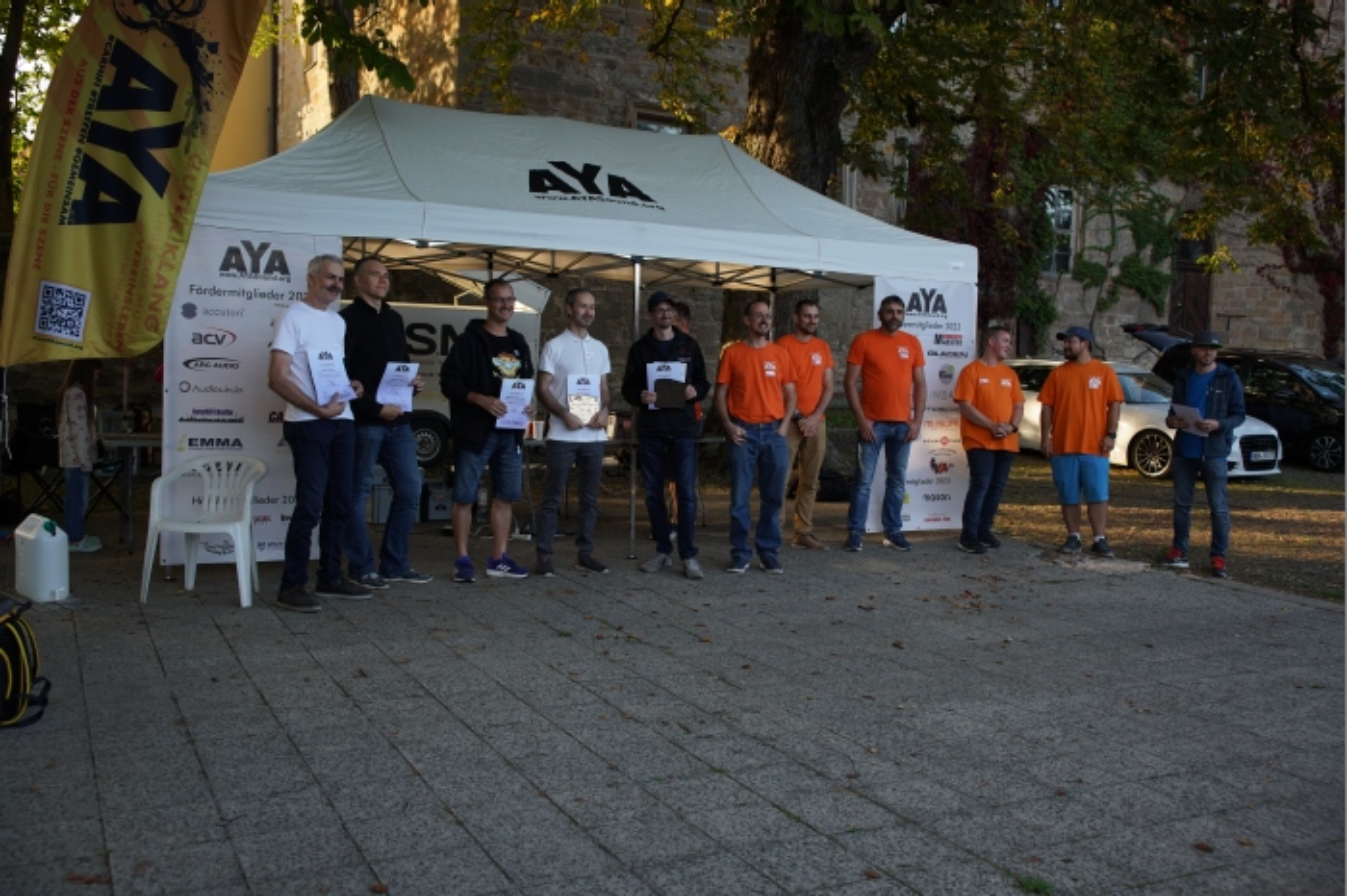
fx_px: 1122
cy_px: 448
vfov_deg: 43.6
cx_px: 674
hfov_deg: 62.0
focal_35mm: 30
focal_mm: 30
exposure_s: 1/250
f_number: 3.5
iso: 320
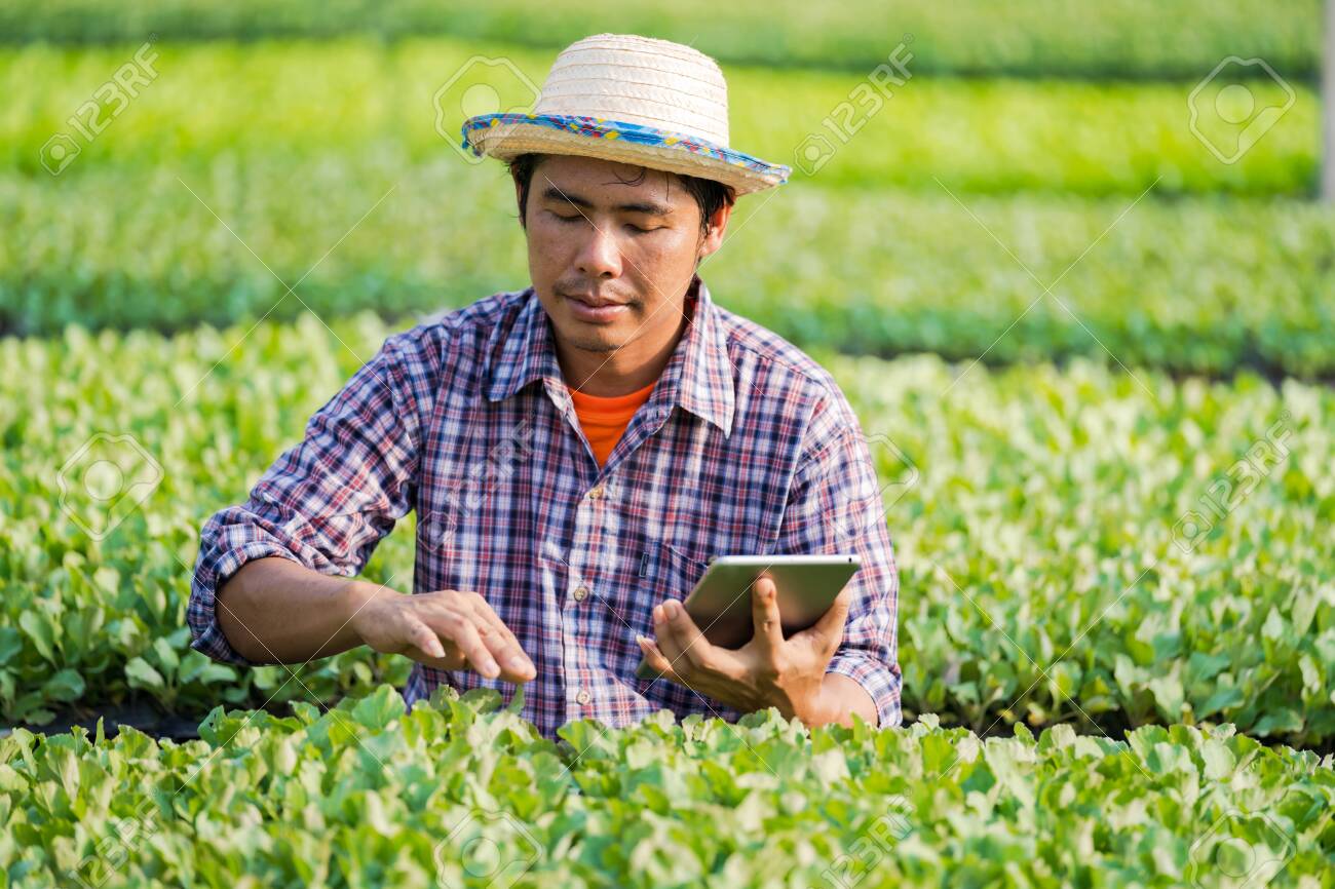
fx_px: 6080
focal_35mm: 164
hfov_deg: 12.5
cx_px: 668
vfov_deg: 8.4
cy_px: 444
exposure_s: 1/400
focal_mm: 164
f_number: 2.8
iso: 100
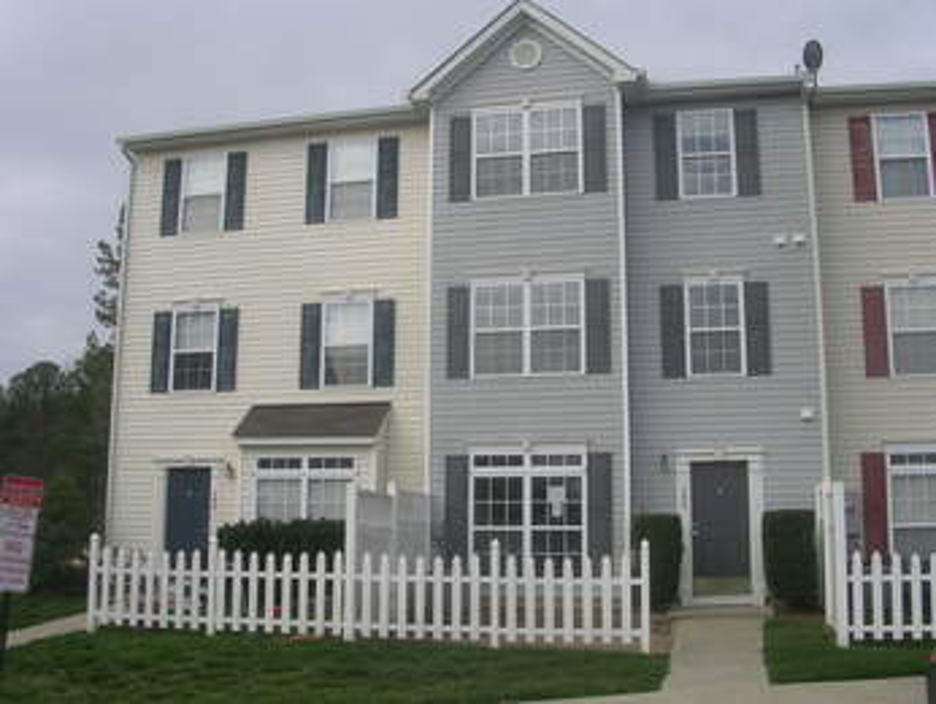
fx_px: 1028
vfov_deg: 37.8
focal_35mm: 38
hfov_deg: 48.9
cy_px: 352
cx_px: 468
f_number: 5.6
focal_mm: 5.8
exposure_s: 1/287
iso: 50
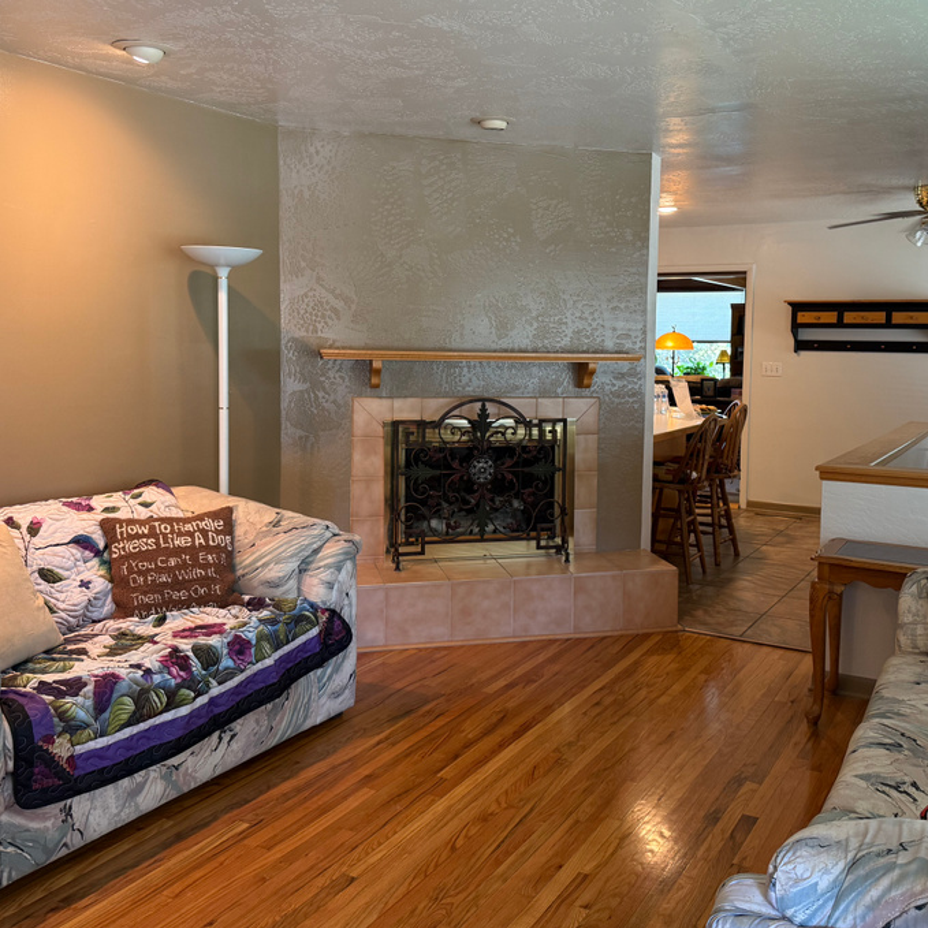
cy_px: 415
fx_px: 971
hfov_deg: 51.0
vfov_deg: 51.0
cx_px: 525
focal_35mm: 32
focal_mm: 6.76
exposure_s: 1/60
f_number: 1.78
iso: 200
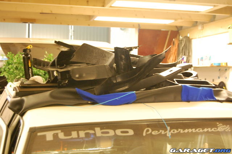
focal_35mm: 57
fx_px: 367
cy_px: 77
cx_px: 116
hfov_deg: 35.1
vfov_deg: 23.7
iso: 1600
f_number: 4.8
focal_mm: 38
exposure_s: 1/5
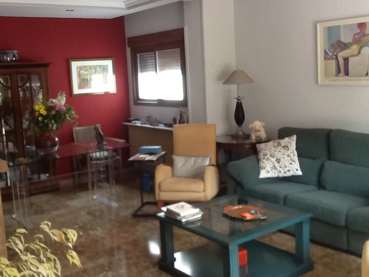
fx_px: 469
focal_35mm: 44
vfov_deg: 32.9
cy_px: 138
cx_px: 184
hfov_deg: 42.9
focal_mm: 2.03
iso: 100
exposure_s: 1/30
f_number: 2.4
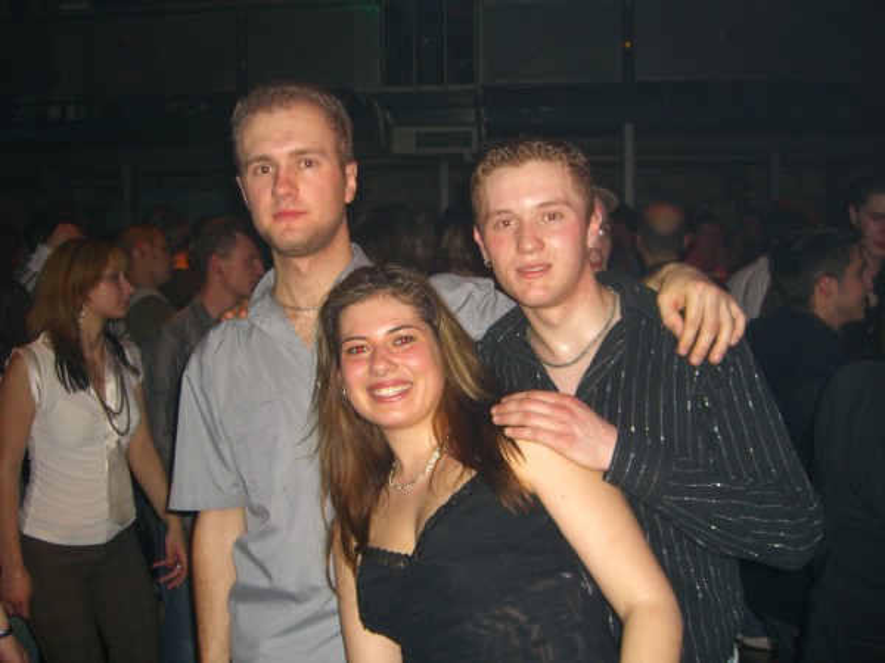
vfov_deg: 37.7
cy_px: 332
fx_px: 972
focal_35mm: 38
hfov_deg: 49.0
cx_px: 442
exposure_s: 1/60
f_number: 2.8
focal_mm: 7.9
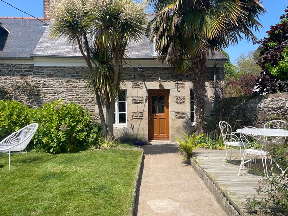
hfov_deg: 67.3
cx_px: 144
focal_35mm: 26
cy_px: 108
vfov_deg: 53.1
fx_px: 216
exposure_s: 1/2618
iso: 32
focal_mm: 4.2
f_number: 1.6
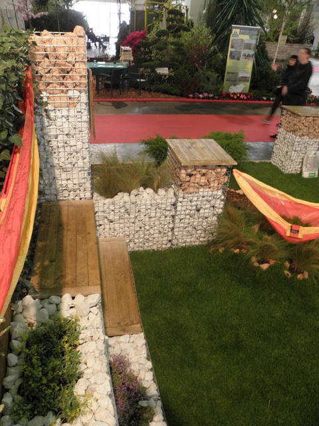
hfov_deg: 53.1
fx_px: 319
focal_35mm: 26
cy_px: 213
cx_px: 160
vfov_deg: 67.3
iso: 125
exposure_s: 1/13
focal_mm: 4.6
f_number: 2.8
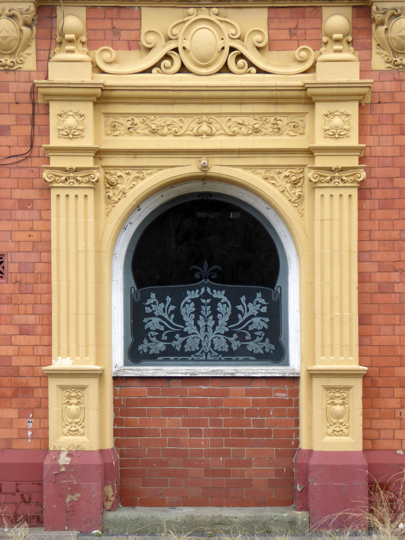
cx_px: 202
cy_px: 270
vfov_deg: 23.0
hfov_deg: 17.4
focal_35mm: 85
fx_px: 1326
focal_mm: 14.1
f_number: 4.7
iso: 100
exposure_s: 1/100
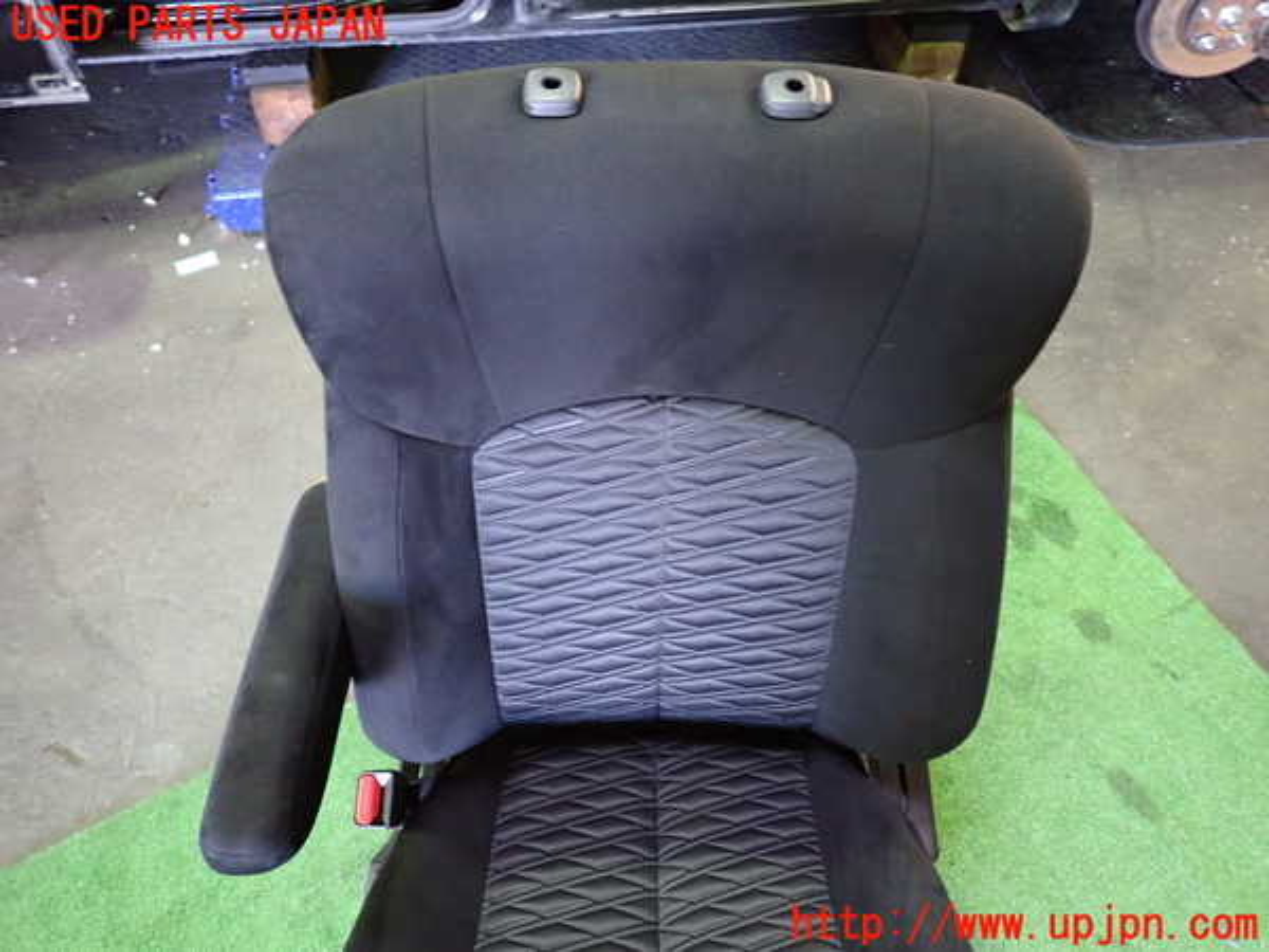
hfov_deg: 69.4
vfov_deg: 54.9
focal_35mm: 25
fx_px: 916
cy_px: 476
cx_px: 634
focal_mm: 4.5
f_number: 2
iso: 800
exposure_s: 1/30
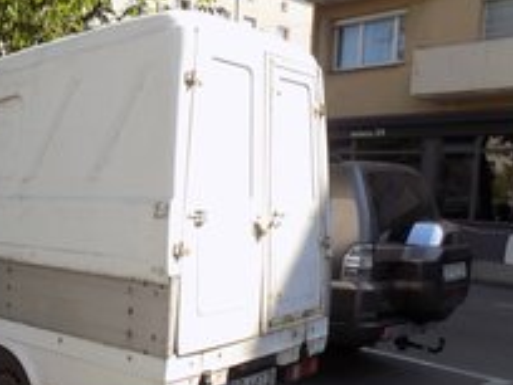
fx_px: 667
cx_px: 103
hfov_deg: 40.4
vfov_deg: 31.8
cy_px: 272
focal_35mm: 45
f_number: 3.1
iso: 80
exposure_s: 1/500
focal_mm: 4
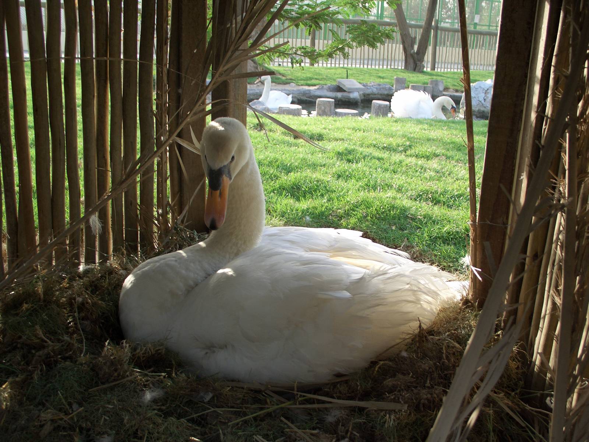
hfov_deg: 51.4
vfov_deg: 39.7
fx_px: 613
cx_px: 294
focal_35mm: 36
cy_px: 221
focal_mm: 7.81
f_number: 2.9
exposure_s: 1/80
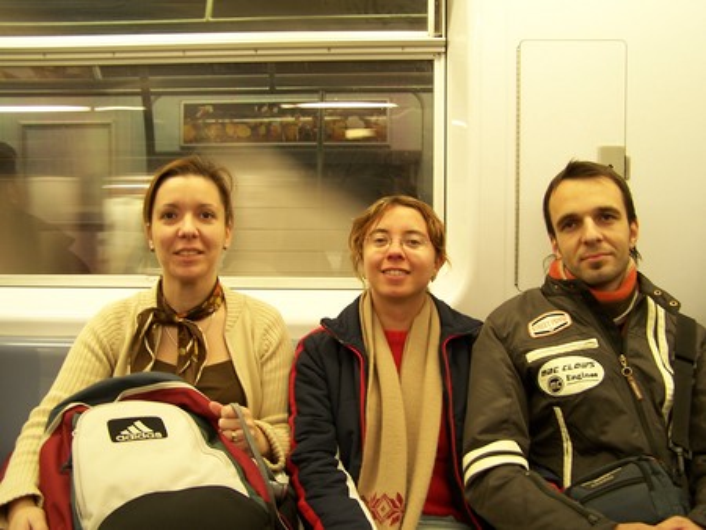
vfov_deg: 37.8
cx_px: 353
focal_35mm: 38
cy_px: 265
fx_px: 775
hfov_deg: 49.0
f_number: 2.8
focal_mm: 6.3
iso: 80
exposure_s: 1/10
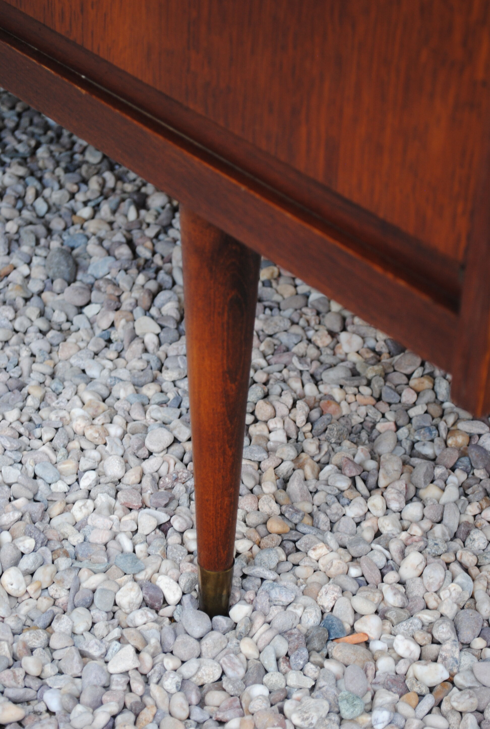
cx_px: 245
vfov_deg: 28.0
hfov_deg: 19.0
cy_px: 364
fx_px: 1463
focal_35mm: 72
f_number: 5.6
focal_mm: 48
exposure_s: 1/40
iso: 200
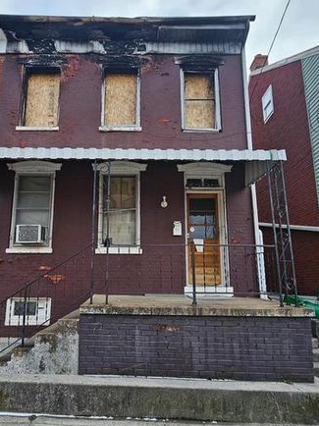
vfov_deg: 81.4
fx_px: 246
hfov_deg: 65.5
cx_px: 134
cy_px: 240
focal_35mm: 20
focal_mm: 2.2
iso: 50
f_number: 2.2
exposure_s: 1/909
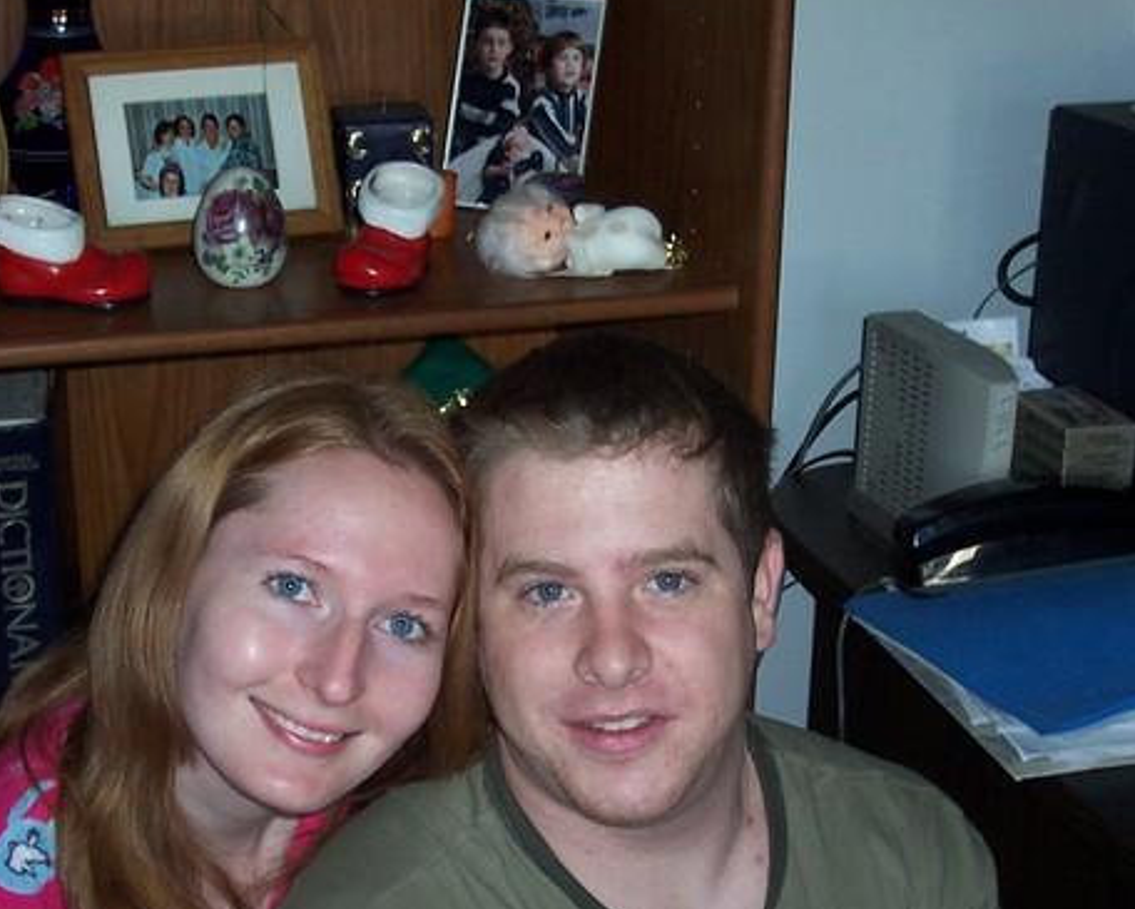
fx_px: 2117
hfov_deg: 30.0
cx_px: 505
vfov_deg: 24.2
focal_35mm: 63
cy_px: 568
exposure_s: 1/60
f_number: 3
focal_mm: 7
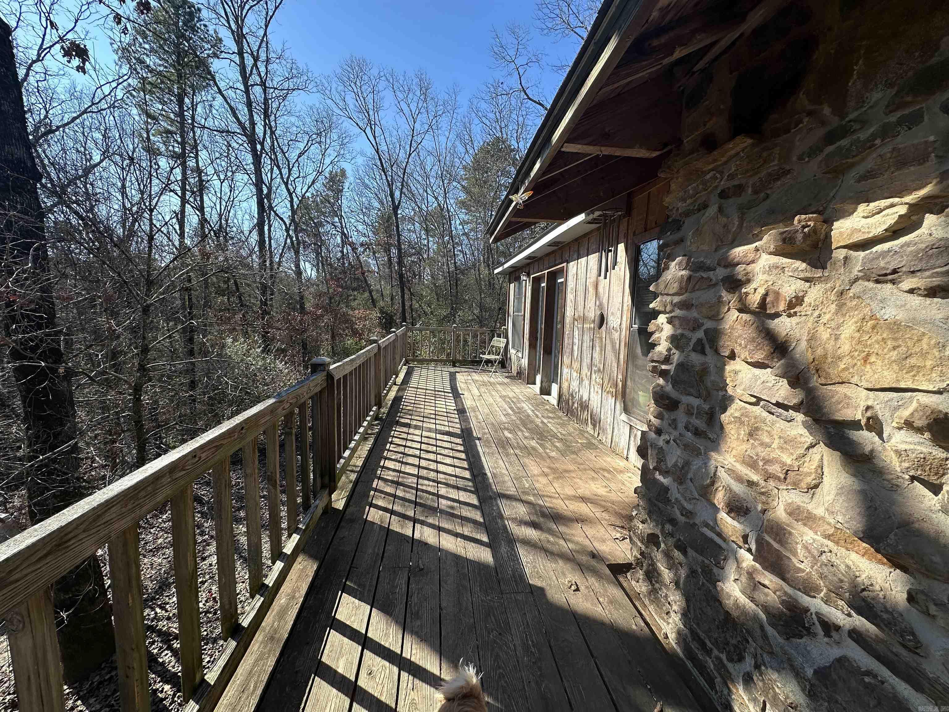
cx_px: 474
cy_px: 356
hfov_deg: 102.1
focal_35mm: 14
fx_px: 384
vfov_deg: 85.7
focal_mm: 2.22
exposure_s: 1/779
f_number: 2.2
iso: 40
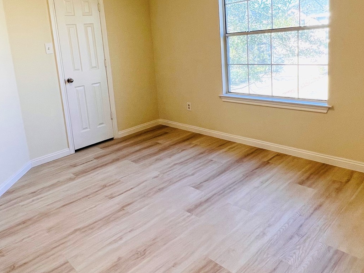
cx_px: 152
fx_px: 273
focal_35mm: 26
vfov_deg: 52.1
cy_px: 92
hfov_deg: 66.9
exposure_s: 1/120
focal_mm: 1.57
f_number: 1.8
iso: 80
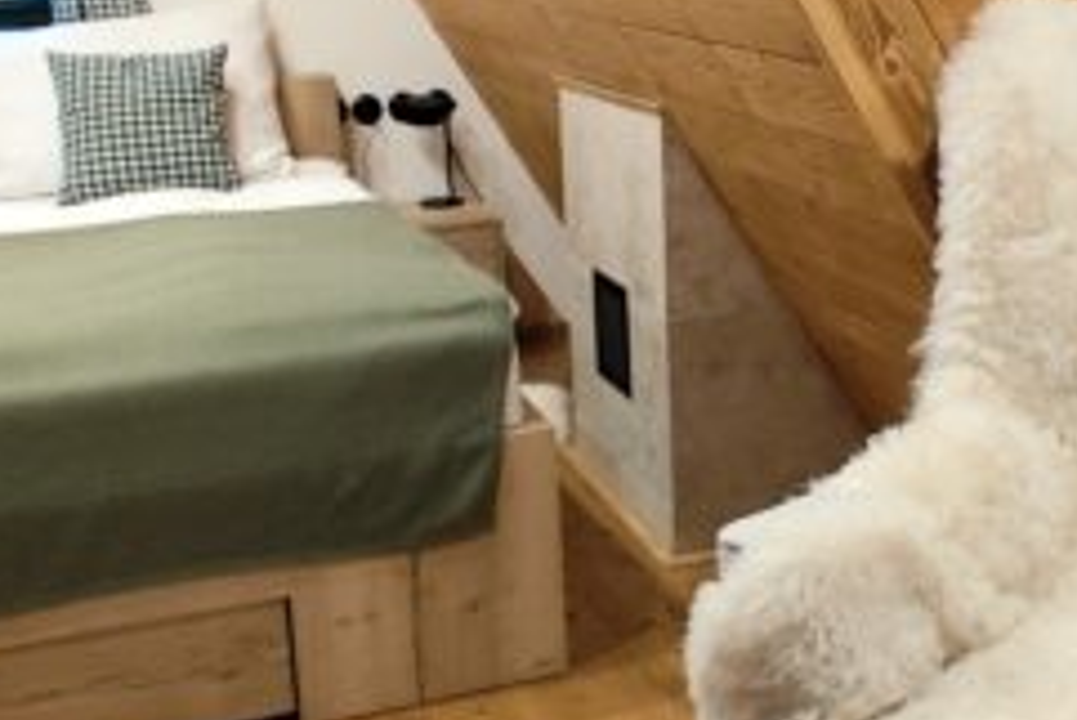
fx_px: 1586
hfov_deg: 36.9
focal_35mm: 53
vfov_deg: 25.5
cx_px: 764
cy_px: 257
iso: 320
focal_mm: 1.65
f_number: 2.2
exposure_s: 1/50
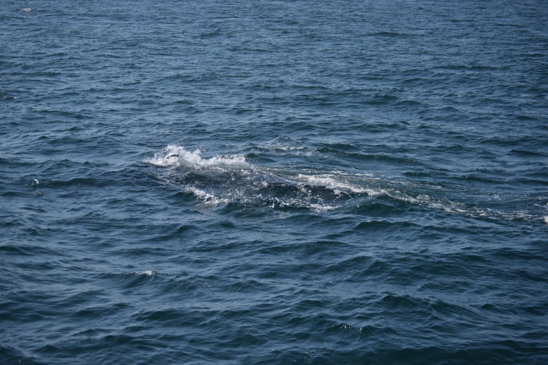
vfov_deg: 12.2
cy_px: 182
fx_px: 1712
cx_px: 274
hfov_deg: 18.2
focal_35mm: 112
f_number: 4.2
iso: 200
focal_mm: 75
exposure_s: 1/4000
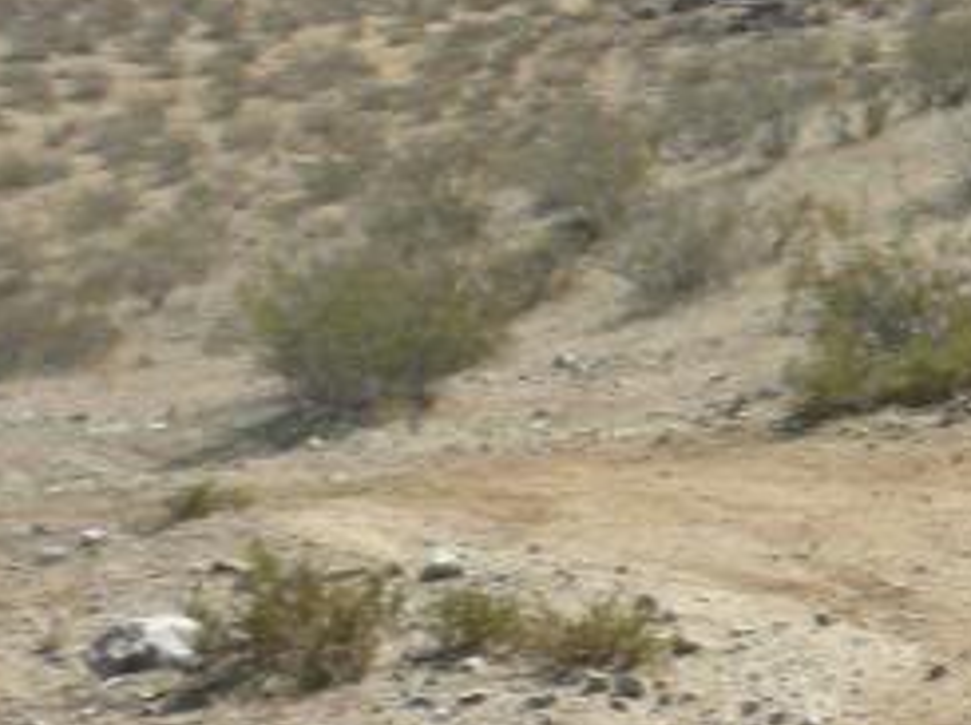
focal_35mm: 121
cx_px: 1502
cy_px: 380
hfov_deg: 15.0
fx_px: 3389
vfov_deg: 12.2
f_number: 10
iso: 90
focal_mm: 6.6
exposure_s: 1/121
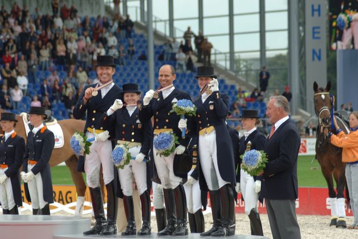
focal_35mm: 220
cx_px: 178
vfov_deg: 6.3
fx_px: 2183
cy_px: 119
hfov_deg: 9.4
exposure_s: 1/250
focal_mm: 145
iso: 200
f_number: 5.6
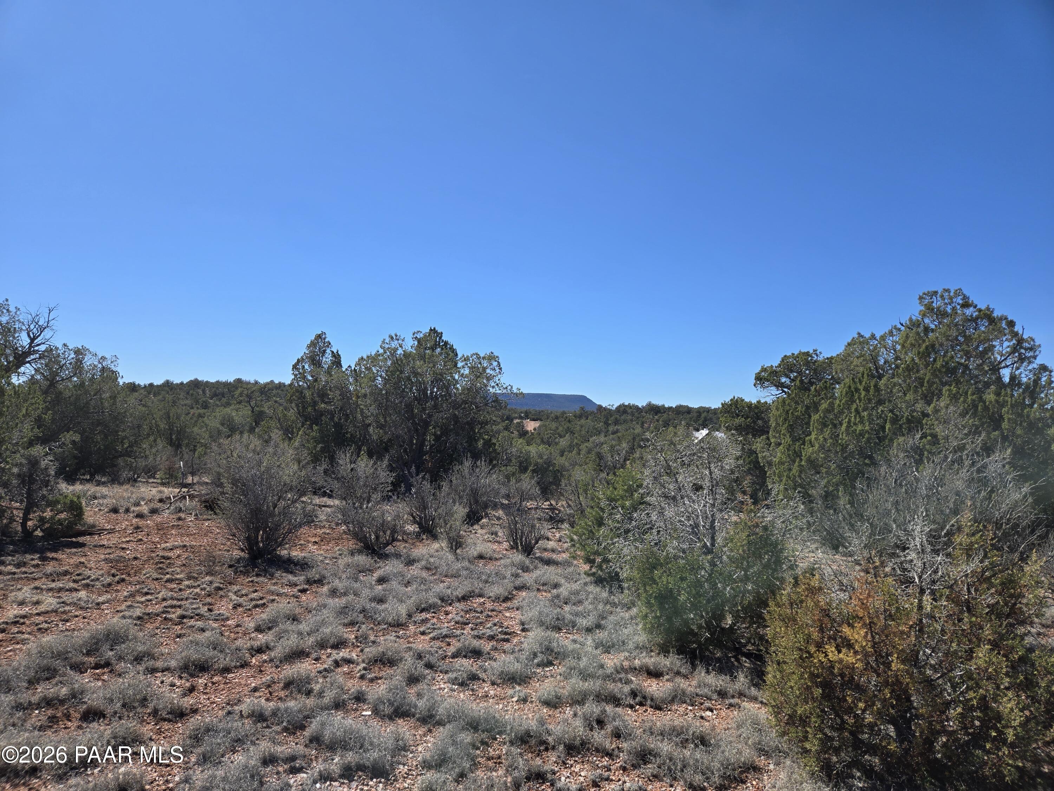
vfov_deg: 58.9
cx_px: 527
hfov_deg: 73.9
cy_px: 396
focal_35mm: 23
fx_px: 700
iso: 25
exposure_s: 1/2010
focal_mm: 5.4
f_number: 1.8
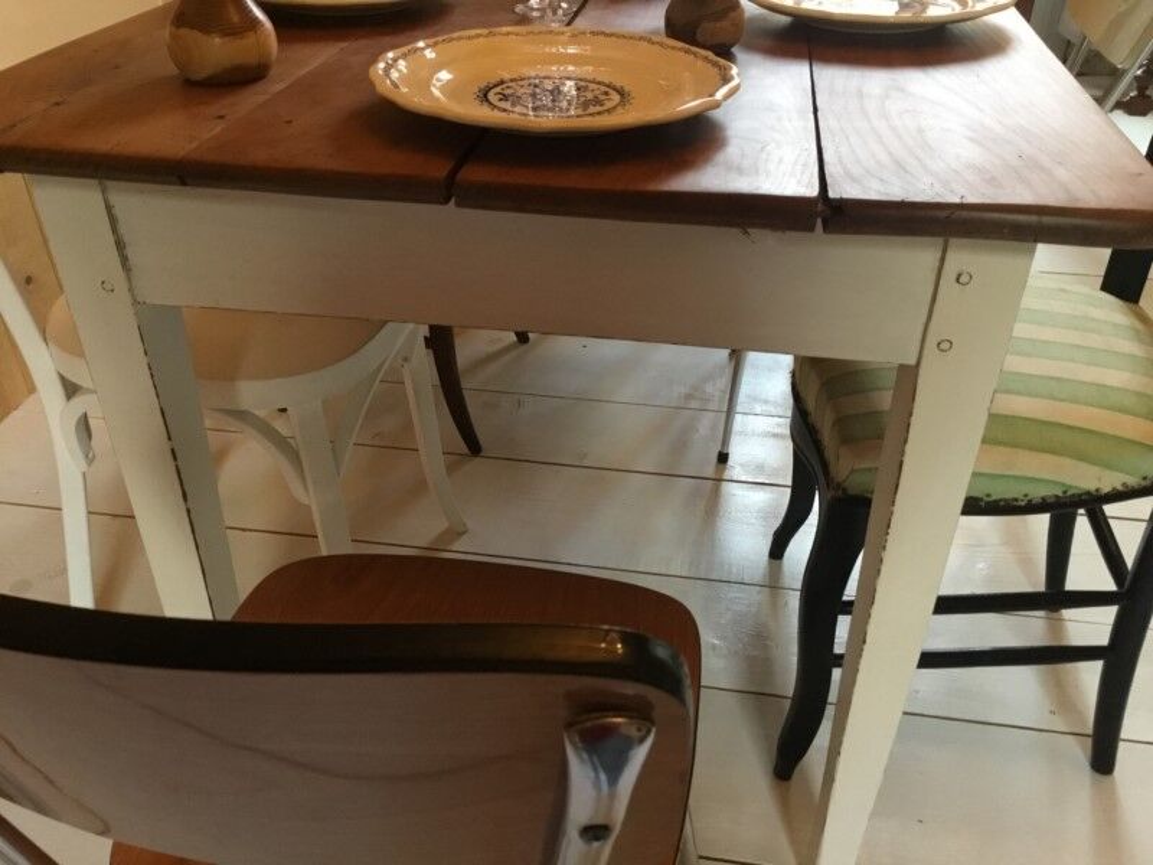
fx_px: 1033
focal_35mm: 31
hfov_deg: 58.4
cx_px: 576
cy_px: 432
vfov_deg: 45.4
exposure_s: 1/33
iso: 250
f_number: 2.4
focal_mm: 3.3
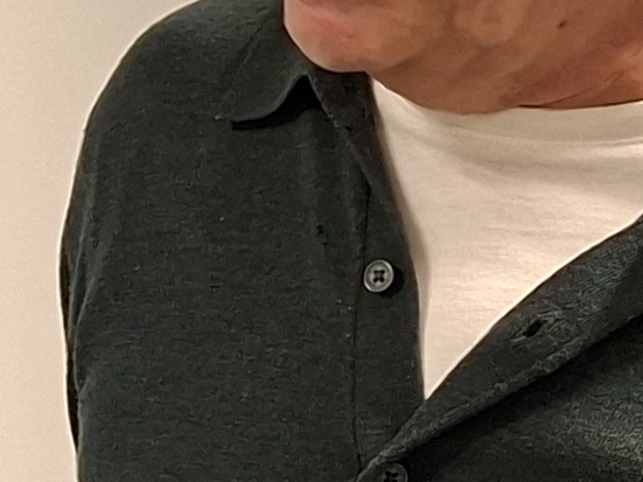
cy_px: 393
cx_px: -559
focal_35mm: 167
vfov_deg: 8.9
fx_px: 3101
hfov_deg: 11.0
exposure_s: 1/50
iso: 250
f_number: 1.8
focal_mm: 5.54
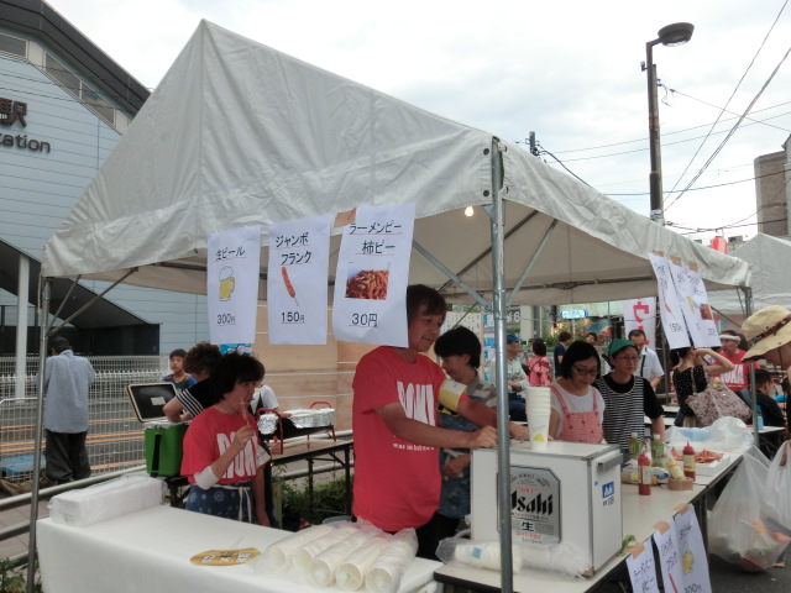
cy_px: 296
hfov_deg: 63.4
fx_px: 640
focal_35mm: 28
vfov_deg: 49.7
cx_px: 396
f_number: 3
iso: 100
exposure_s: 1/125
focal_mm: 5
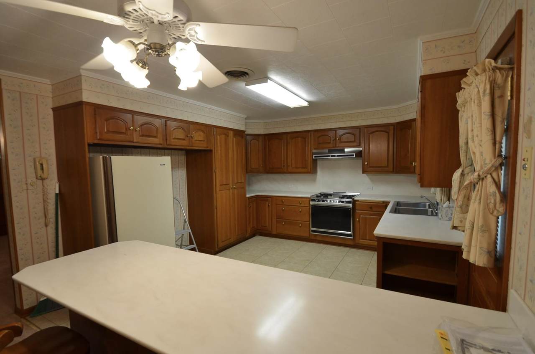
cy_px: 177
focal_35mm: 15
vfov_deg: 77.1
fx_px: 222
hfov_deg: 100.5
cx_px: 268
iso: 450
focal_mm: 10
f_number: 4
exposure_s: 1/60
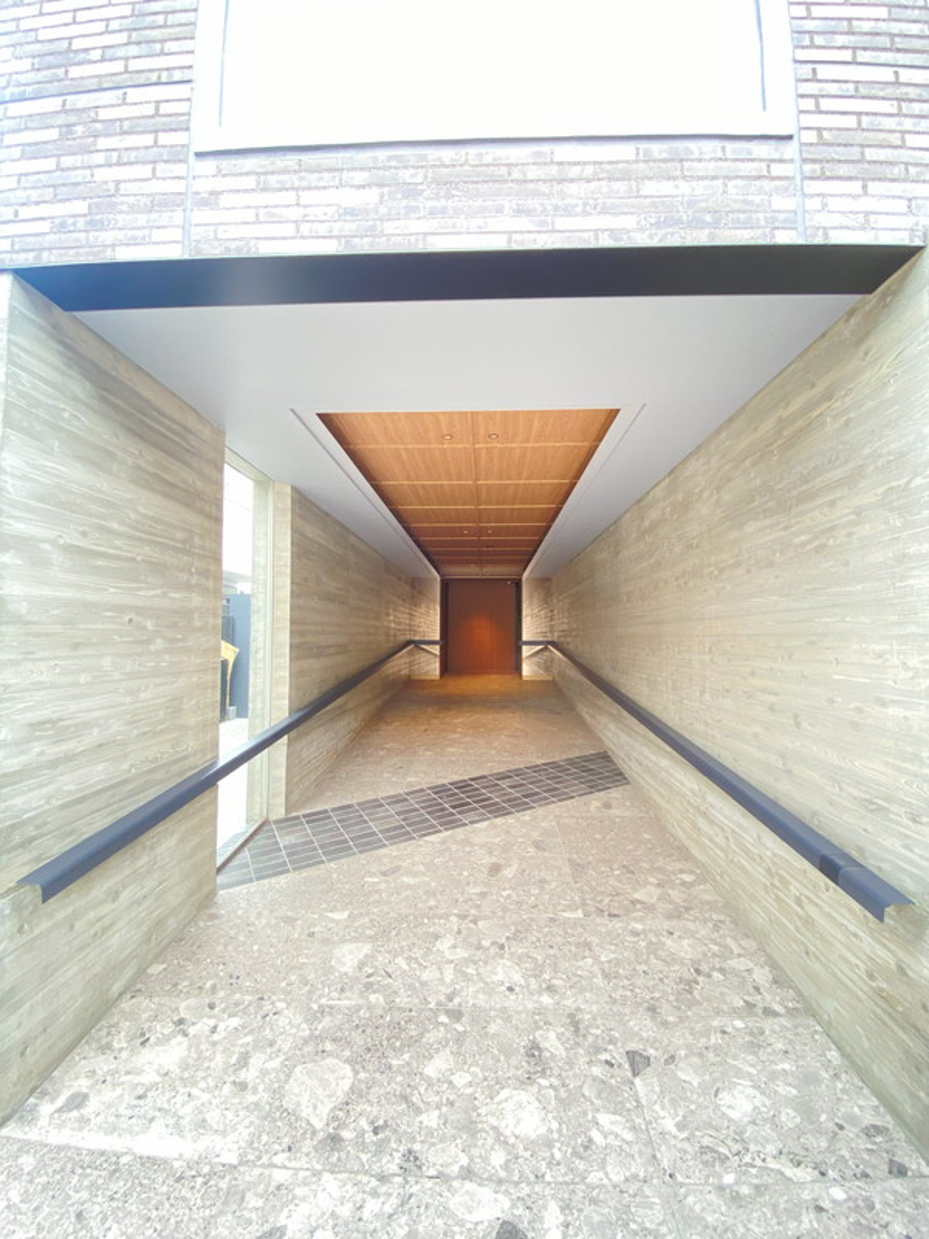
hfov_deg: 89.9
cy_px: 620
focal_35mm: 13
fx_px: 465
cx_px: 464
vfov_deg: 106.2
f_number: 2.4
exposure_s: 1/61
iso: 200
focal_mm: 1.54
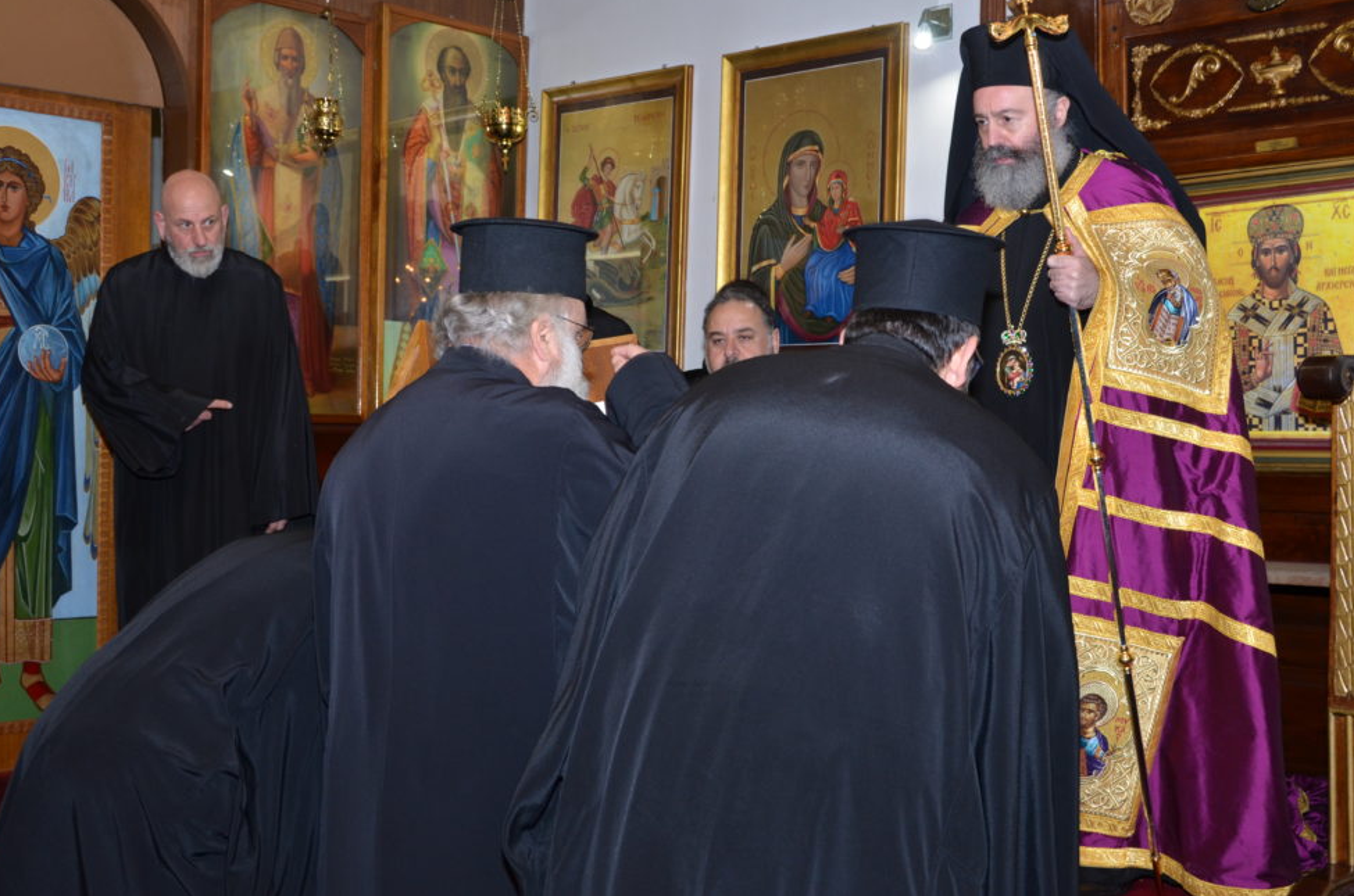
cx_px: 694
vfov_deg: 31.4
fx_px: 1596
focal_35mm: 43
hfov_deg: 46.0
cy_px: 429
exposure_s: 1/60
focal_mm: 27
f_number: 5.6
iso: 400
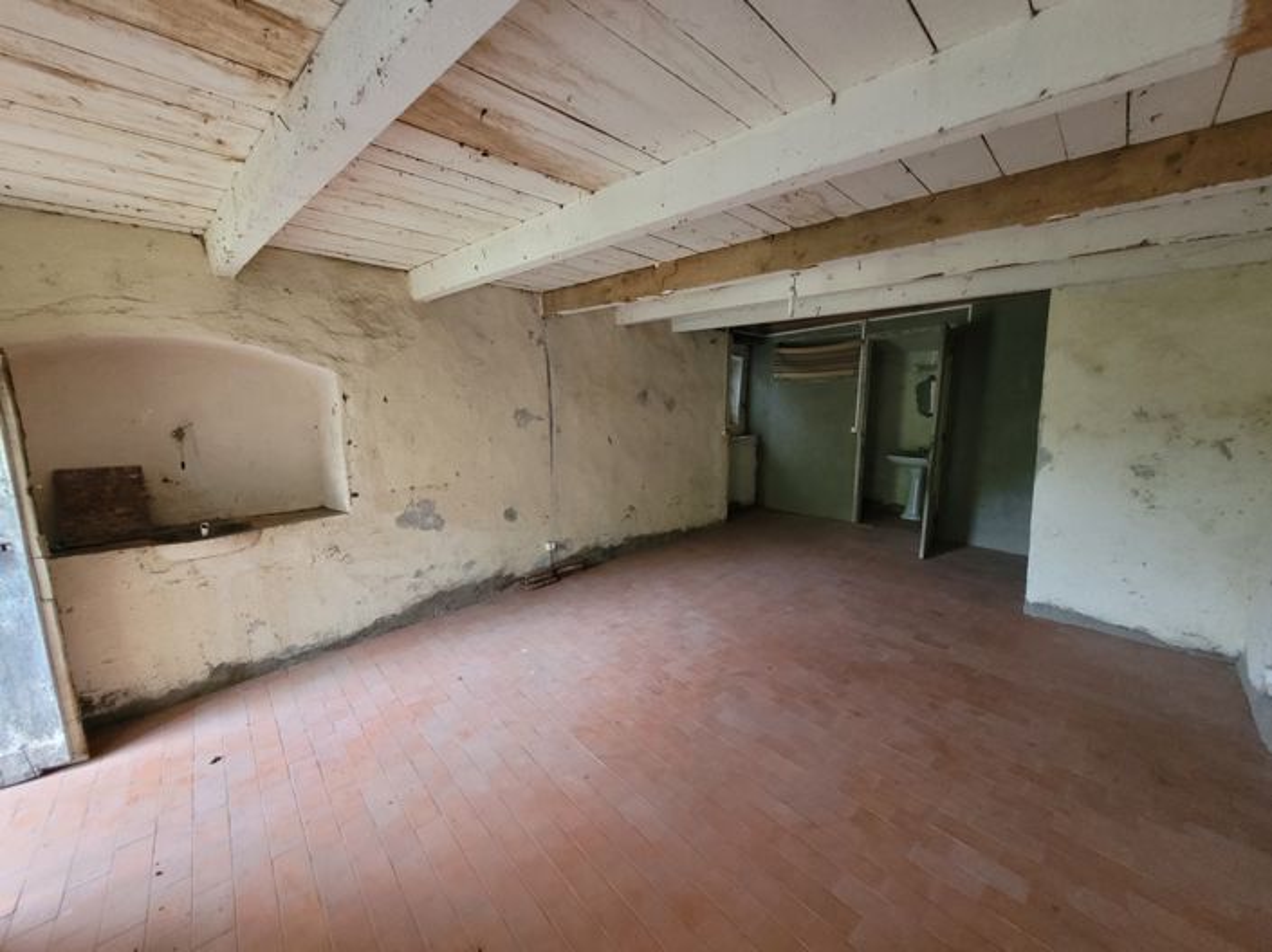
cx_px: 636
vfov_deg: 89.9
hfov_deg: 106.2
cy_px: 476
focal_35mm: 13
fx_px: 477
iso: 400
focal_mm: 1.74
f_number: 2.2
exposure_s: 1/33
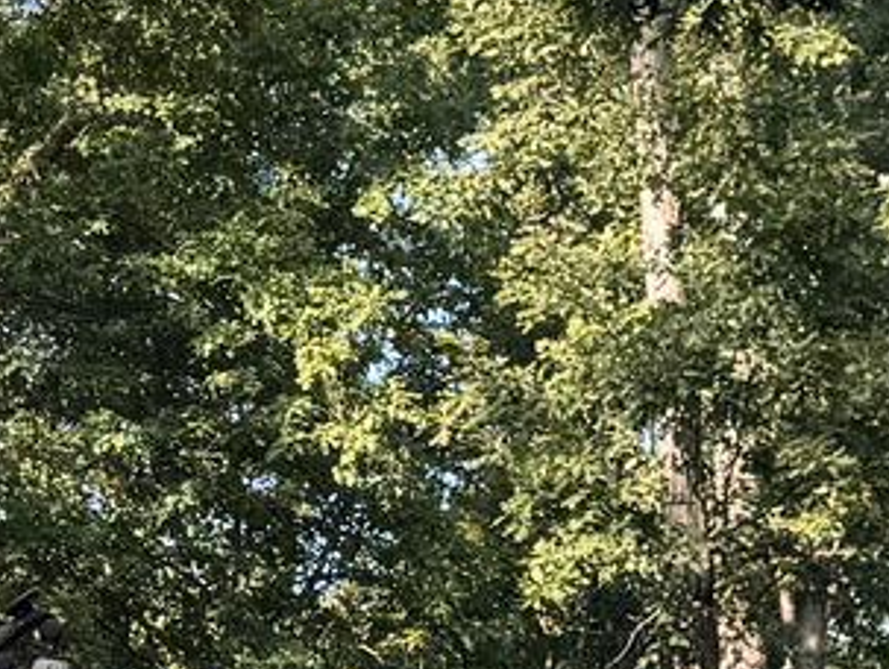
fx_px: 4165
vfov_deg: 9.2
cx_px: -158
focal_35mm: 162
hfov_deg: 11.9
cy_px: 384
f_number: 1.78
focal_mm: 6.76
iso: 80
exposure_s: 1/514
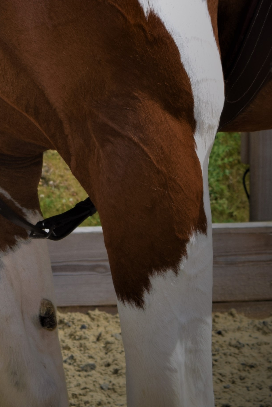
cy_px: -197
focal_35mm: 244
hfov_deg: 5.6
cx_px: -140
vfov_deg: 8.3
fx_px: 2764
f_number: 10
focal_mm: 50
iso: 100
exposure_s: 1/200
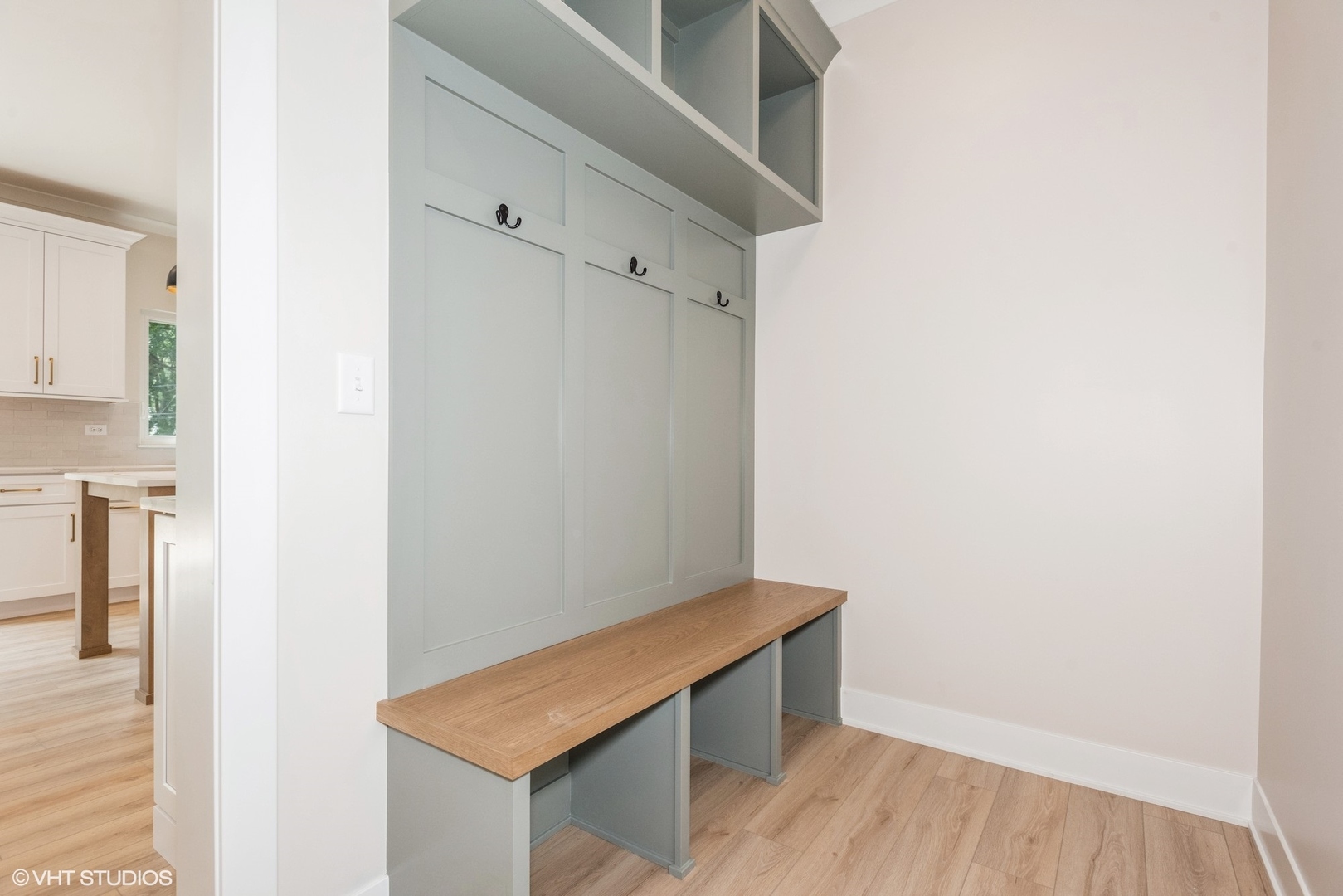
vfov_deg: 70.5
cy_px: 448
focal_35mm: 17
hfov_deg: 93.3
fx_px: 634
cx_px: 672
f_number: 8
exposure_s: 1/80
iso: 800
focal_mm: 17
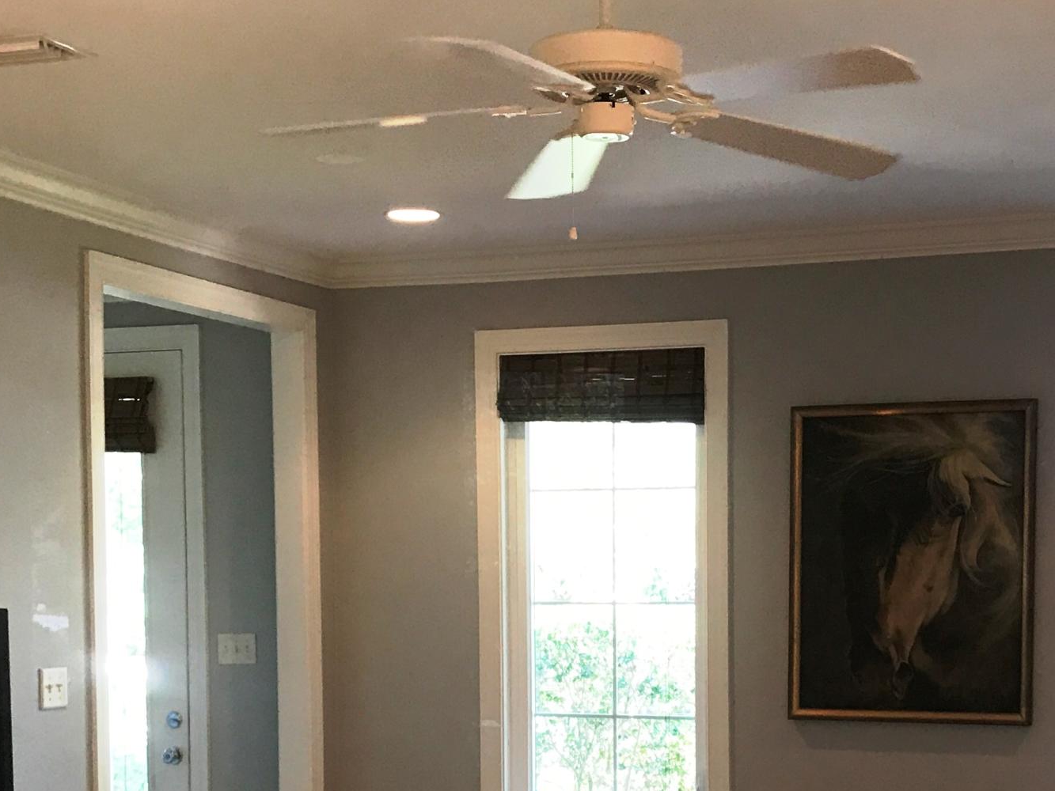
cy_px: 686
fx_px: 1920
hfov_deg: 30.6
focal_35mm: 63
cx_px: 634
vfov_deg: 22.8
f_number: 1.8
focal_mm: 3.99
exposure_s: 1/30
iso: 32
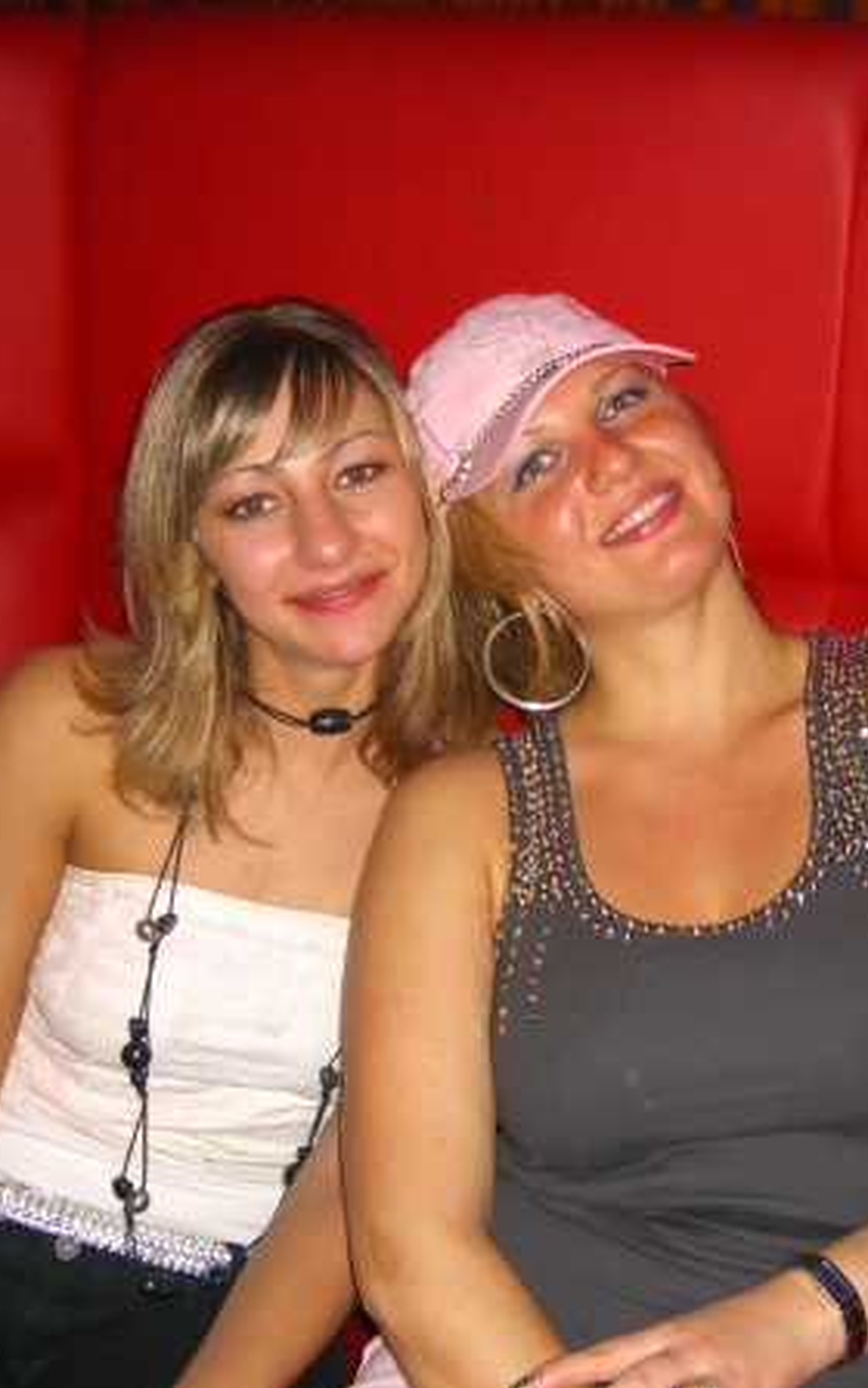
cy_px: 694
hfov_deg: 23.9
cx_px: 533
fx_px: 2044
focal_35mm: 54
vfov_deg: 37.5
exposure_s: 1/60
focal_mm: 7.9
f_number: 2.8
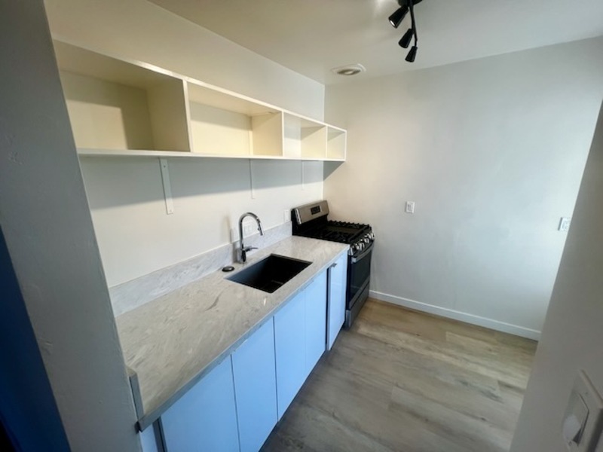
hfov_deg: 106.2
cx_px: 302
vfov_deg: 89.9
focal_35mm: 13
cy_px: 226
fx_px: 226
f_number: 1.8
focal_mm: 1.57
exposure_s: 1/134
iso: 32
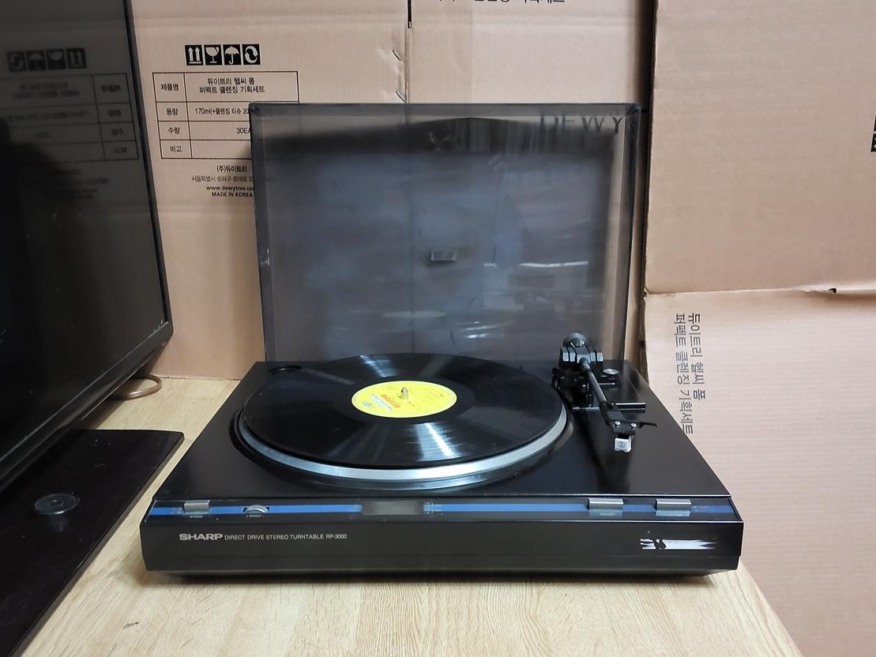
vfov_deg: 46.7
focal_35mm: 30
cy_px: 367
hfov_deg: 60.0
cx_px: 438
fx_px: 759
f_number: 1.8
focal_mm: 3.98
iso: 500
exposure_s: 1/40
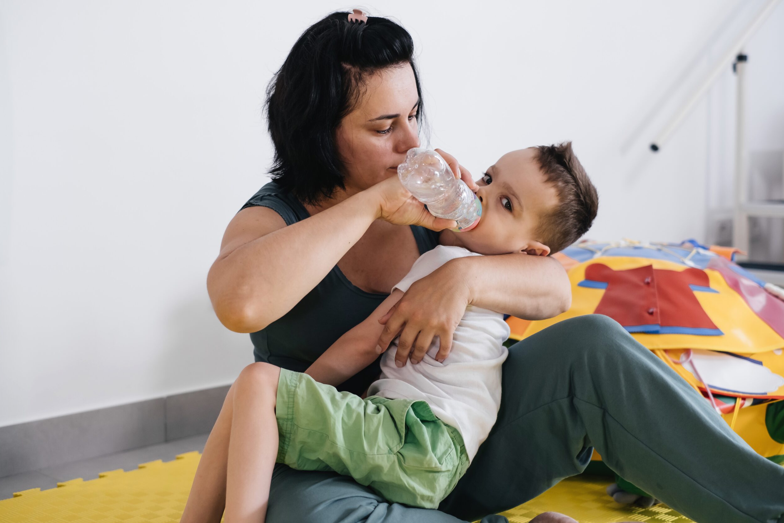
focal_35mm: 54
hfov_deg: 36.9
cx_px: 387
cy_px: 262
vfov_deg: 25.1
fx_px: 1176
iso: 640
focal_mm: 35
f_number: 2.2
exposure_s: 1/160
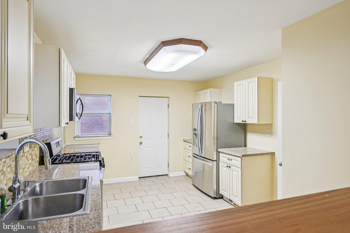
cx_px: 175
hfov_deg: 81.2
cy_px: 116
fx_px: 204
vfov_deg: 59.5
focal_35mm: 21
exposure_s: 1/20
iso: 400
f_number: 8
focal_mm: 21
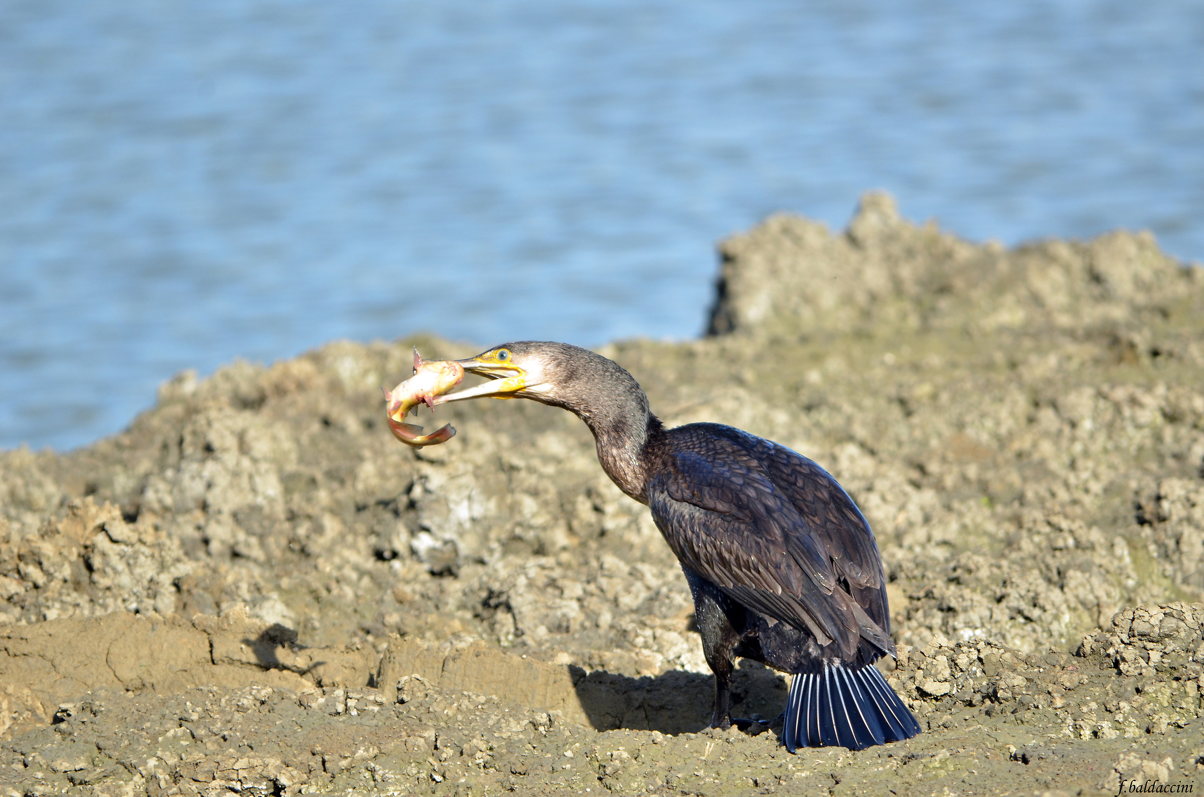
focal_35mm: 750
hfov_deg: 2.8
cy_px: 398
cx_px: 602
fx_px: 25028
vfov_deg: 1.8
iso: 450
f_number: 6.3
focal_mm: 500
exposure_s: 1/1000
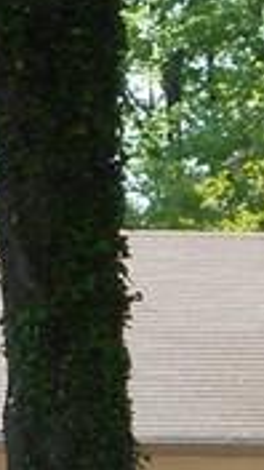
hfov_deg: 4.1
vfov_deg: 7.7
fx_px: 3472
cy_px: 390
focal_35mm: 279
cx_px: -675
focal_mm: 7.9
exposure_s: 1/125
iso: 80
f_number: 4.7
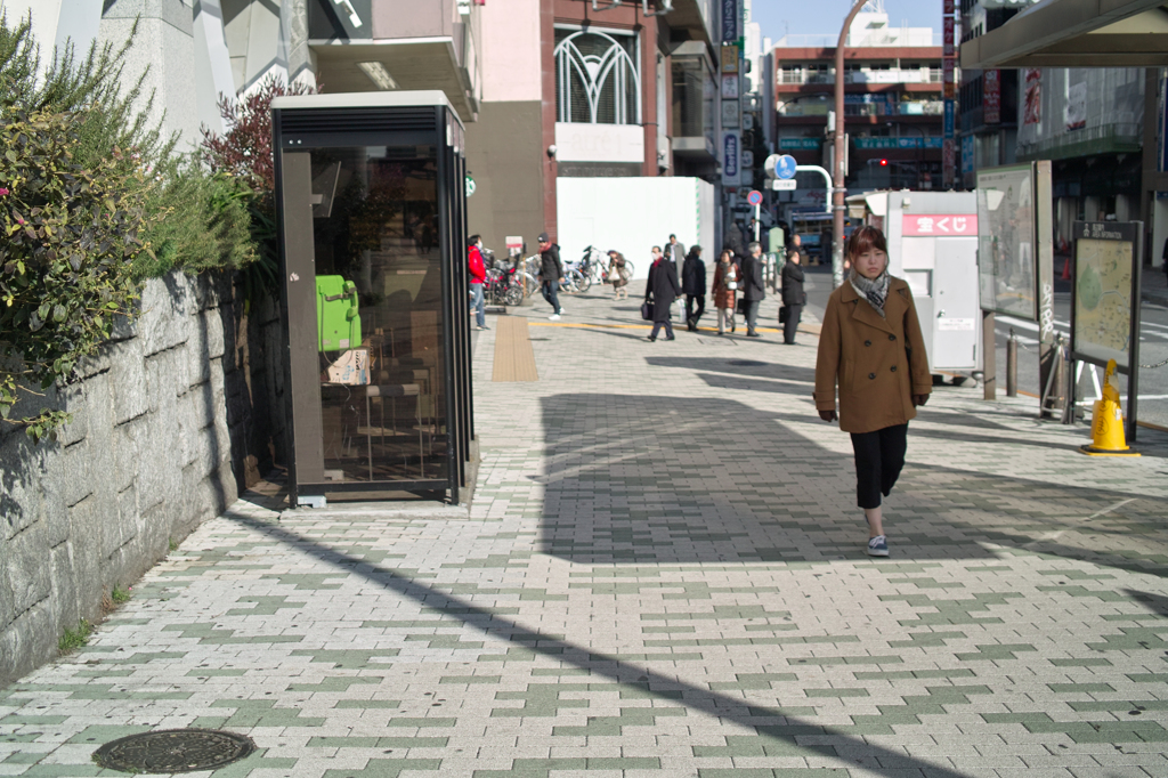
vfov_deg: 32.6
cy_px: 389
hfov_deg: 47.4
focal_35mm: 41
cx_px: 584
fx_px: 1330
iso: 100
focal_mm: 24.2
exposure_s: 1/1250
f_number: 2.8
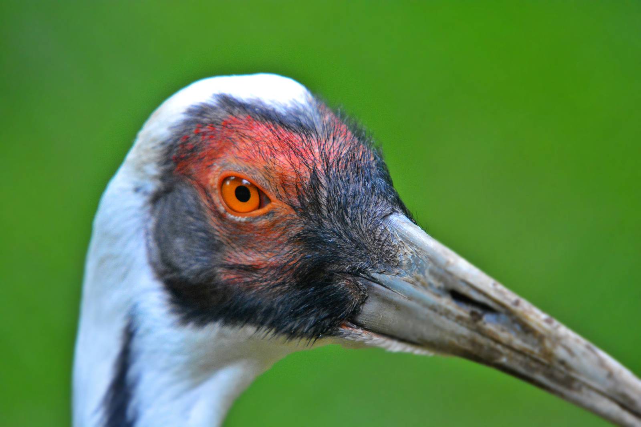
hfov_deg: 2.7
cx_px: 320
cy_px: 214
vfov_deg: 1.8
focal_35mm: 750
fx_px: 13354
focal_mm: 500
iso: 3200
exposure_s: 1/400
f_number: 6.3
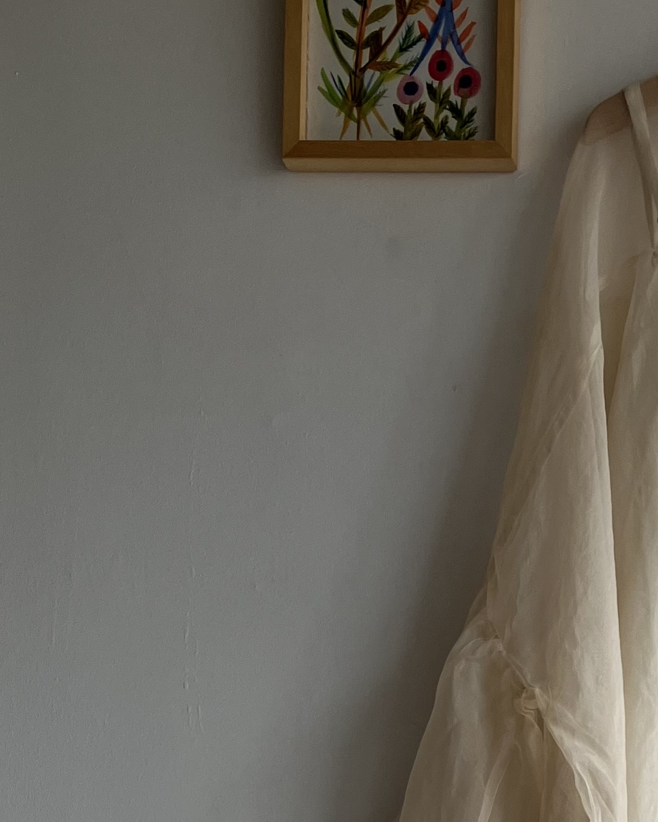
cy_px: 1012
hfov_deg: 19.4
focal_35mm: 75
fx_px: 1826
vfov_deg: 23.1
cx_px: 768
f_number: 1.8
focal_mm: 3.99
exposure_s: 1/121
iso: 32
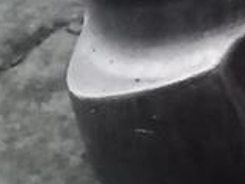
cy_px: -414
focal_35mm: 164
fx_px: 1161
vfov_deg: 7.6
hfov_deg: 9.6
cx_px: 708
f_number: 1.8
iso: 1250
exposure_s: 1/20
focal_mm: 4.65
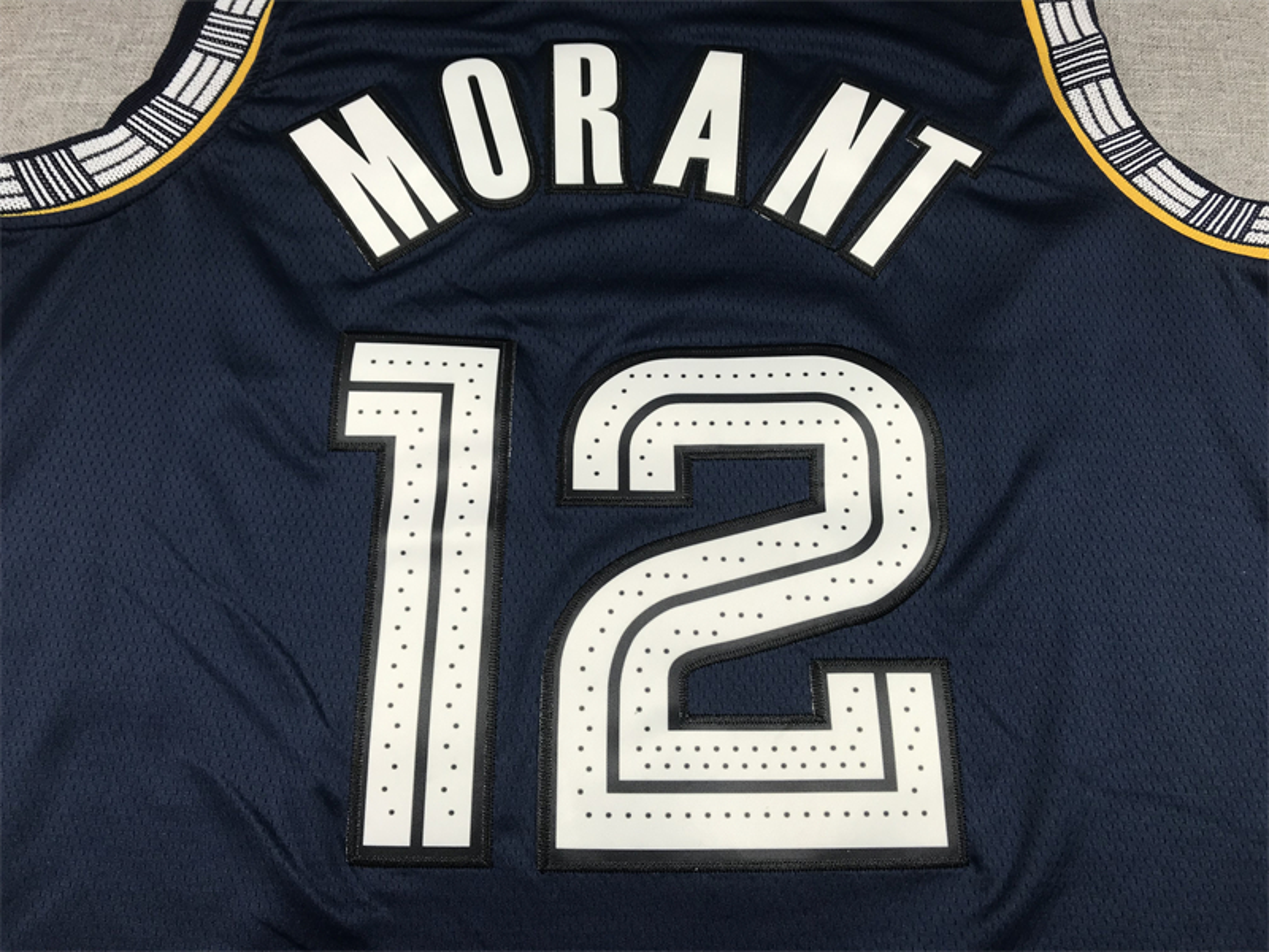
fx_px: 1026
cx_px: 634
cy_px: 476
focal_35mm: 28
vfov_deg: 49.7
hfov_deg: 63.4
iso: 25
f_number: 1.8
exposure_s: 1/50
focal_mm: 3.99
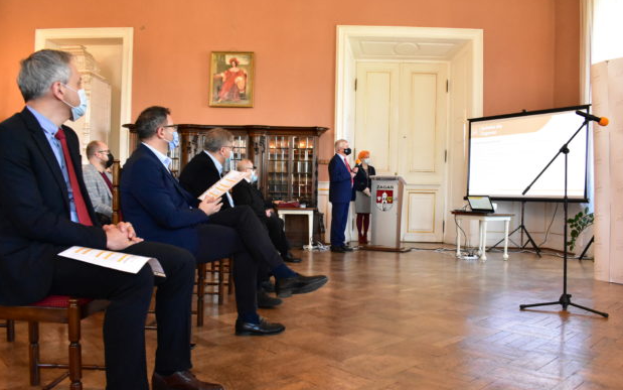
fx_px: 475
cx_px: 313
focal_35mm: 28
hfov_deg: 66.5
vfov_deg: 44.5
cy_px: 207
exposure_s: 1/100
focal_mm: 18
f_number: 6.3
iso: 6400
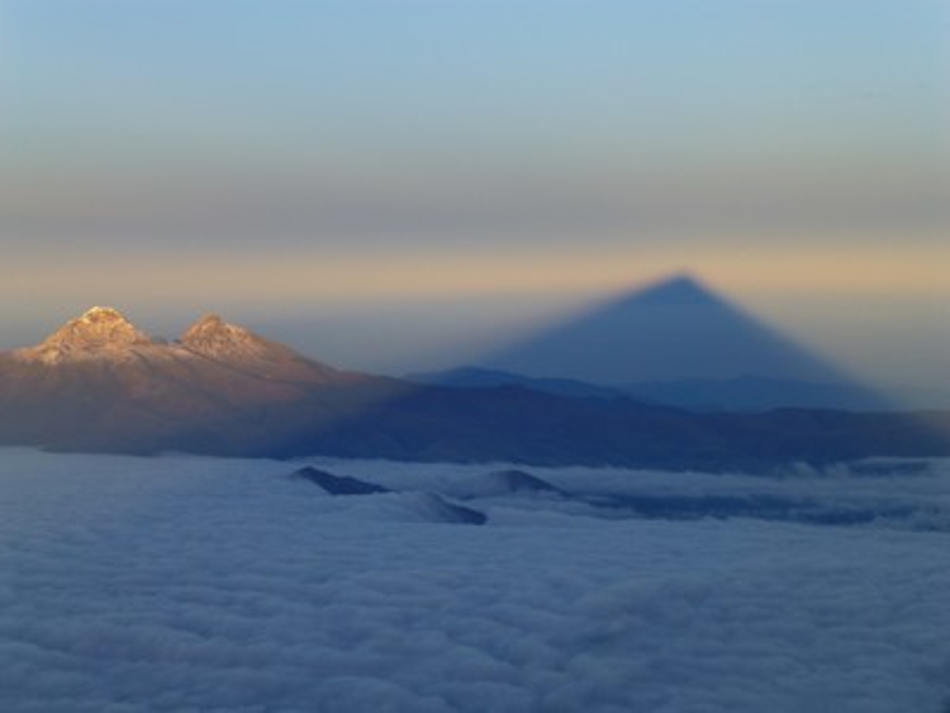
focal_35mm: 90
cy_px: 356
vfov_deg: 16.4
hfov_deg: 21.8
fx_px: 2470
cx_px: 475
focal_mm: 16.1
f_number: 5.2
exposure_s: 1/80
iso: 100
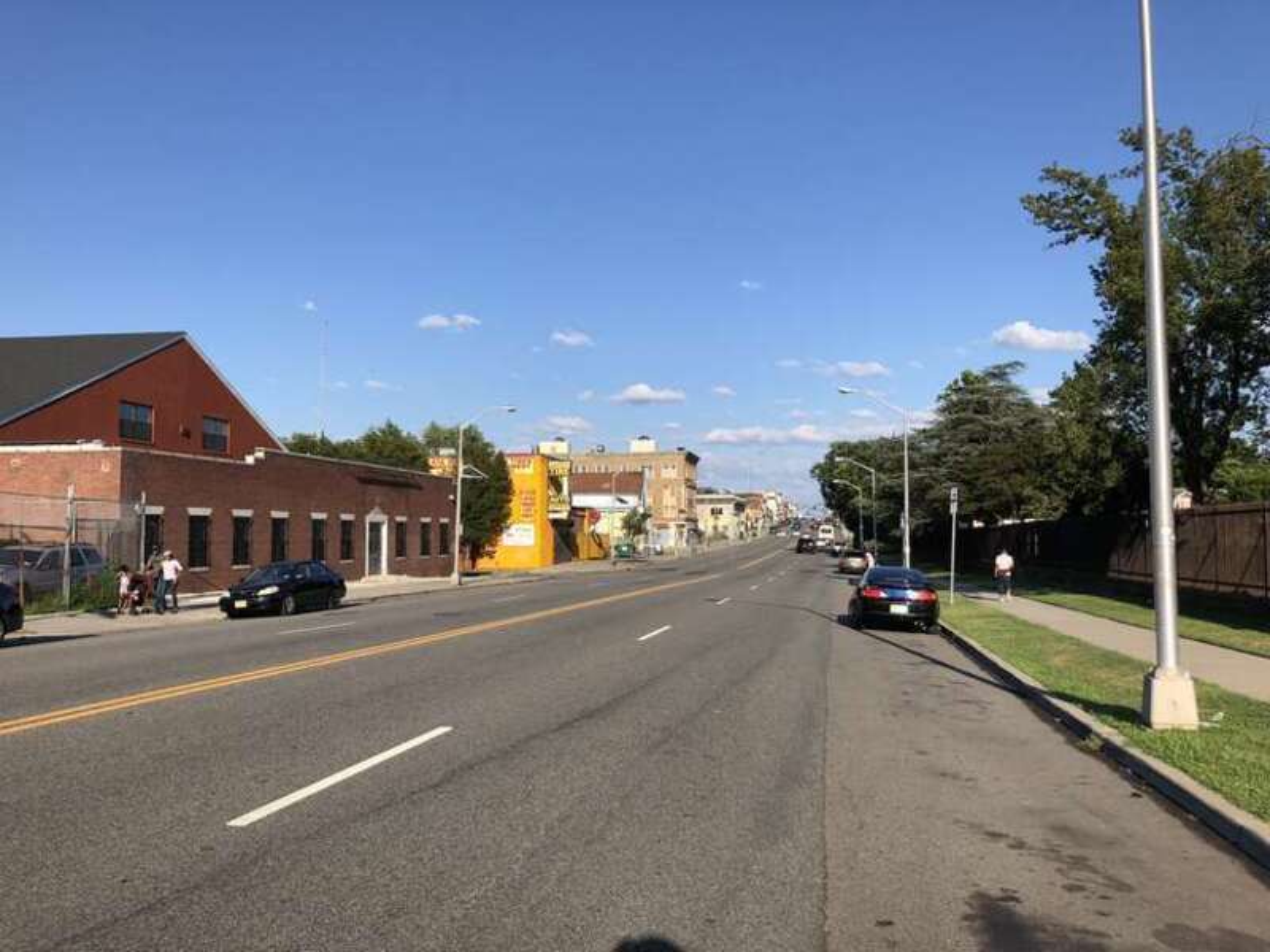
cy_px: 476
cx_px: 635
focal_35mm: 28
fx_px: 1027
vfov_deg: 49.7
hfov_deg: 63.4
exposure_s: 1/1946
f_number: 1.8
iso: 20
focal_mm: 4
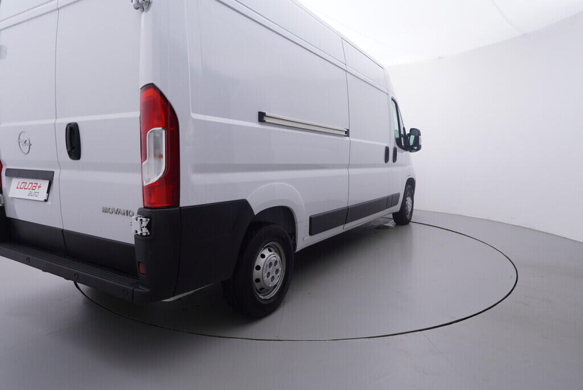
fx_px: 365
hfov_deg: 77.3
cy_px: 195
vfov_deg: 56.2
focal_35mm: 22
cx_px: 292
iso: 200
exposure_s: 1/80
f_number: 5
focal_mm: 15
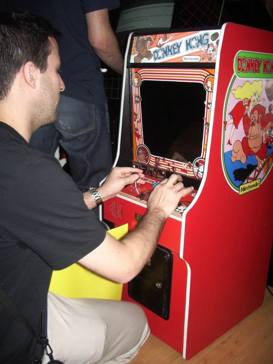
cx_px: 136
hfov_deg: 40.7
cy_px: 182
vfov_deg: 52.6
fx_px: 368
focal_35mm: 35
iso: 100
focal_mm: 5.8
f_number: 2.6
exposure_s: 1/40
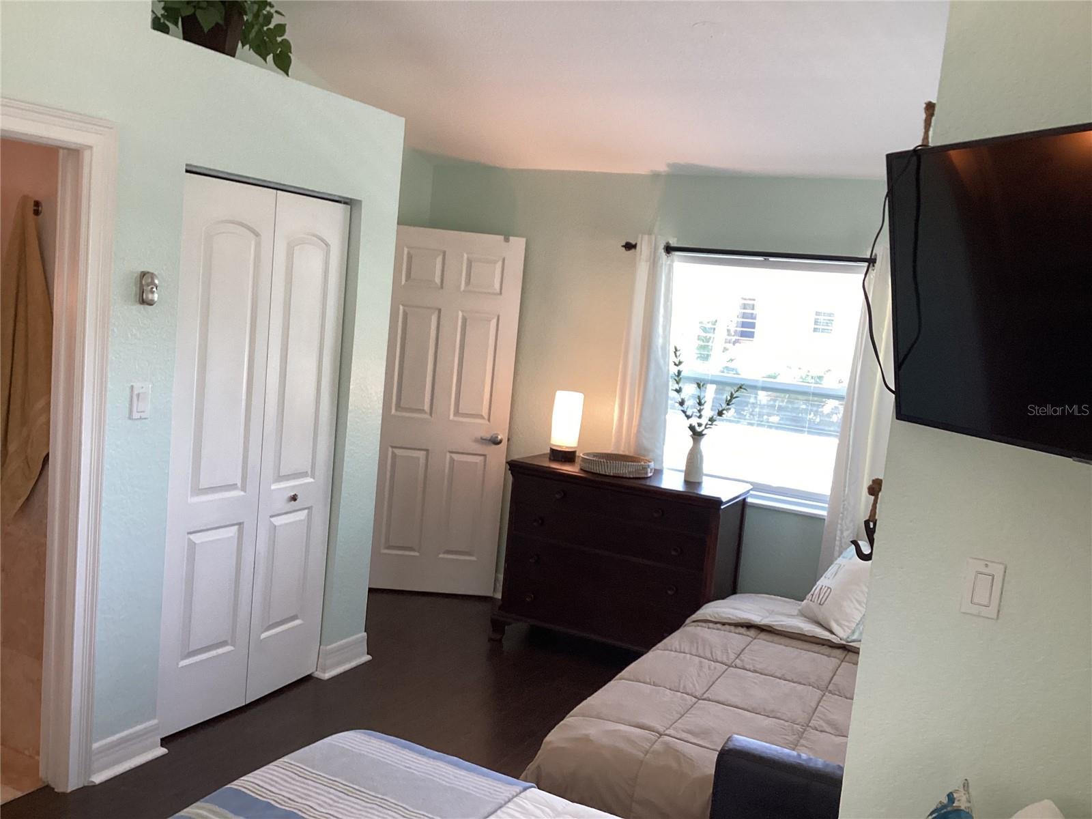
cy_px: 410
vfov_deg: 45.4
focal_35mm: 31
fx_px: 978
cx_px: 546
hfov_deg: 58.4
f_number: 2.4
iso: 80
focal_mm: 3.3
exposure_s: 1/60
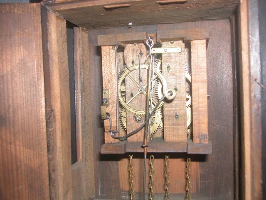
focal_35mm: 38
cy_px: 100
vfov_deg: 37.7
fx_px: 292
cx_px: 133
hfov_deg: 49.0
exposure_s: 1/60
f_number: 3.1
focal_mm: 9.7
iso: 125
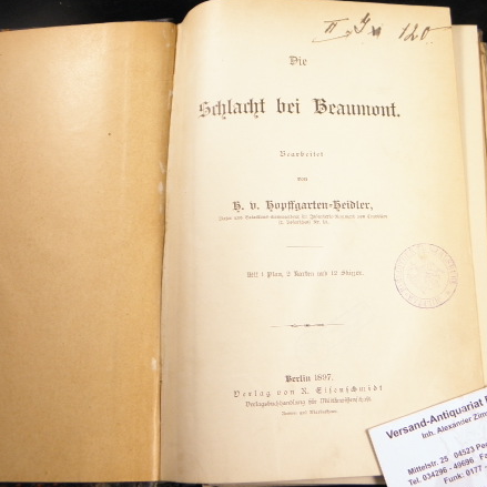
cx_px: 319
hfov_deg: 34.4
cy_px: 245
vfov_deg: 34.7
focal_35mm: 49
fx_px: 780
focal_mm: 6.8
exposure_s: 1/40
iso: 160
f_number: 3.7
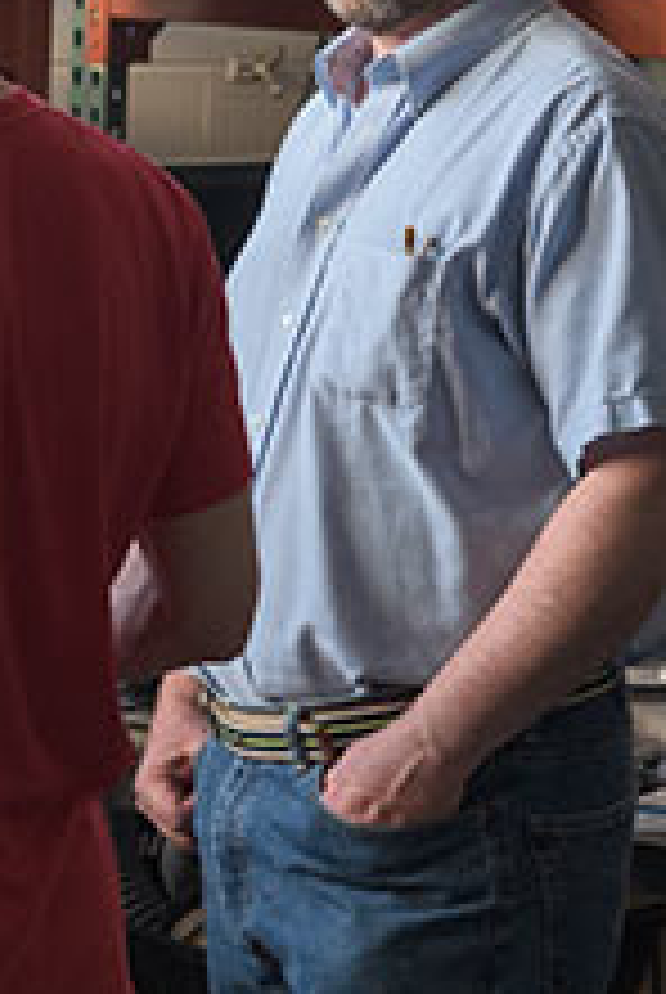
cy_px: 412
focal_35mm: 131
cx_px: -324
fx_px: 3624
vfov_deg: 15.6
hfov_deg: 10.2
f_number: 6.3
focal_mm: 50
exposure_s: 1/200
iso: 1250
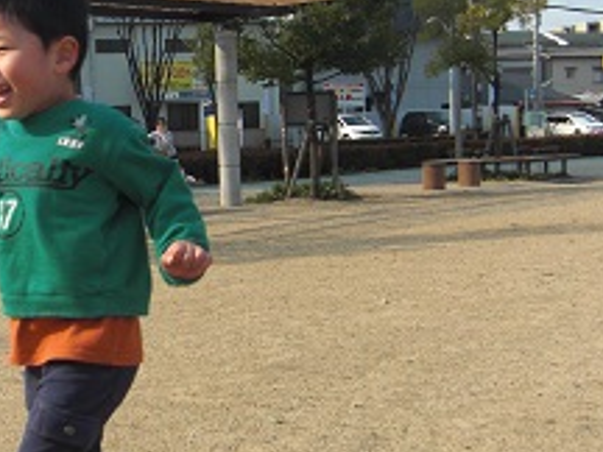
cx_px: 42
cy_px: 314
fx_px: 1376
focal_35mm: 79
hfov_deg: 23.9
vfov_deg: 18.6
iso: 50
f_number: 3
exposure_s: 1/640
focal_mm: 6.9
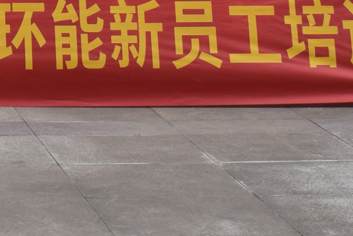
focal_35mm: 200
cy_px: -240
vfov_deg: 6.7
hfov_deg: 9.8
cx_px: -266
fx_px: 1958
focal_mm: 25
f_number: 5.6
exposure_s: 1/1600
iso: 400
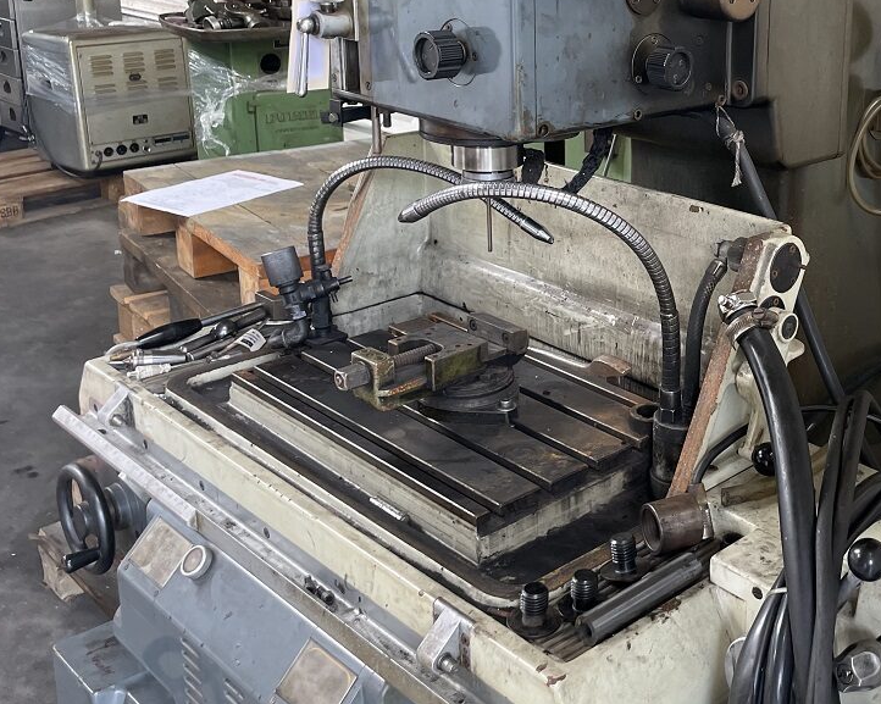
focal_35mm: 45
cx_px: 710
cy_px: 179
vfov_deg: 32.8
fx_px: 1173
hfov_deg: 39.5
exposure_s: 1/110
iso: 125
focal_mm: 4.2
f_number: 1.6
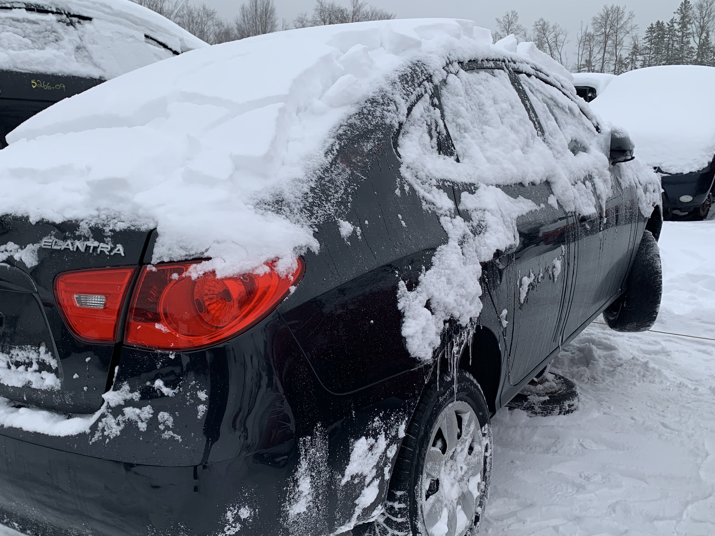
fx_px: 682
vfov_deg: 42.9
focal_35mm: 33
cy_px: 300
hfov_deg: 55.2
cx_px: 308
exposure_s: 1/121
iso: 50
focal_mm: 4.25
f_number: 1.8
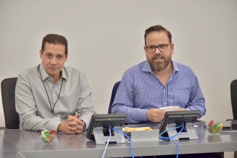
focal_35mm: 147
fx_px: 968
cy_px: 79
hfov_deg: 14.0
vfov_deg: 9.3
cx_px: 118
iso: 1250
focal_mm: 98
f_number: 4.5
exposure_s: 1/100
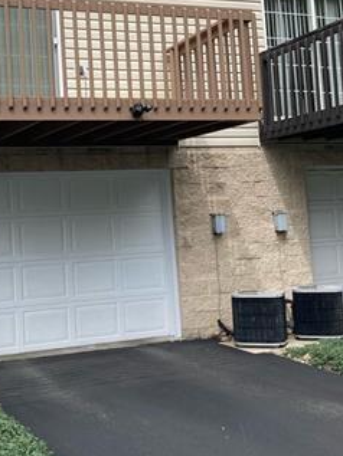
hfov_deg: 27.0
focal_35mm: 53
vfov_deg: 35.9
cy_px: 164
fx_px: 700
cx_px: 72
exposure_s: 1/1279
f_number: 1.8
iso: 20
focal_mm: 3.99
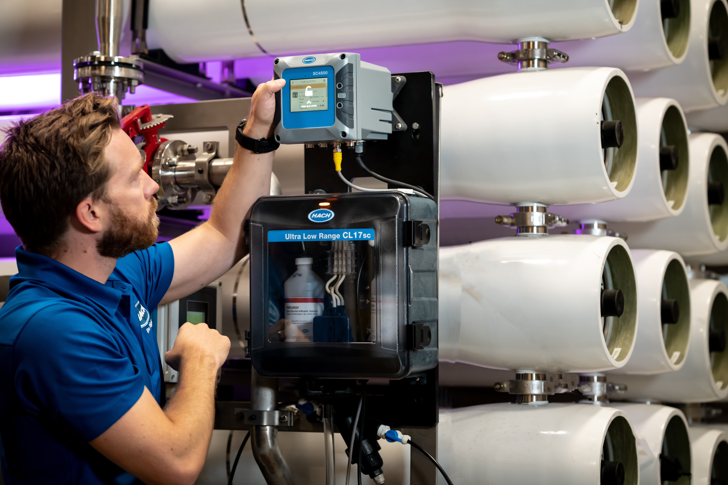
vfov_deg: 16.1
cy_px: 242
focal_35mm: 85
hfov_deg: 23.9
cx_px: 364
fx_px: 1719
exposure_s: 1/100
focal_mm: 85
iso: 1600
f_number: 2.8
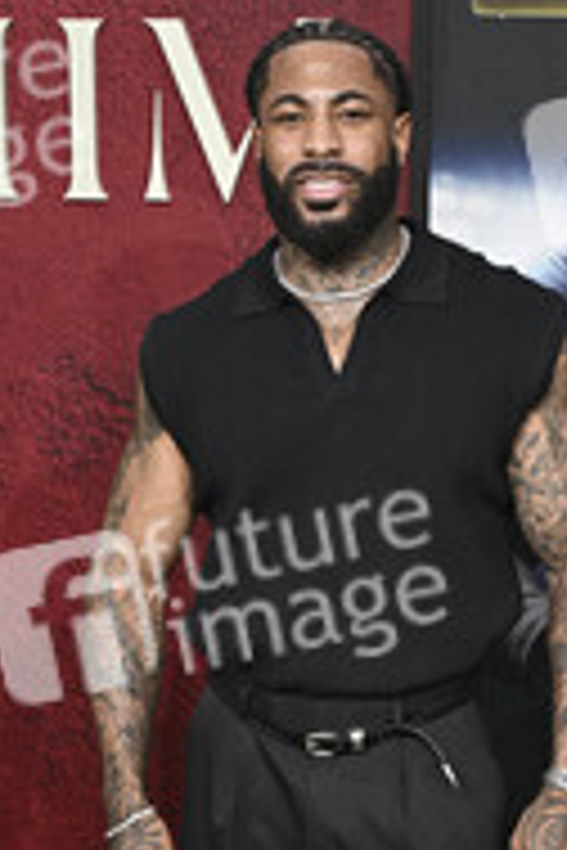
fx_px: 1748
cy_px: 823
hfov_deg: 18.4
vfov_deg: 26.1
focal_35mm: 74
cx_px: 346
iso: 320
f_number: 6.3
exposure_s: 1/400
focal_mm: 35
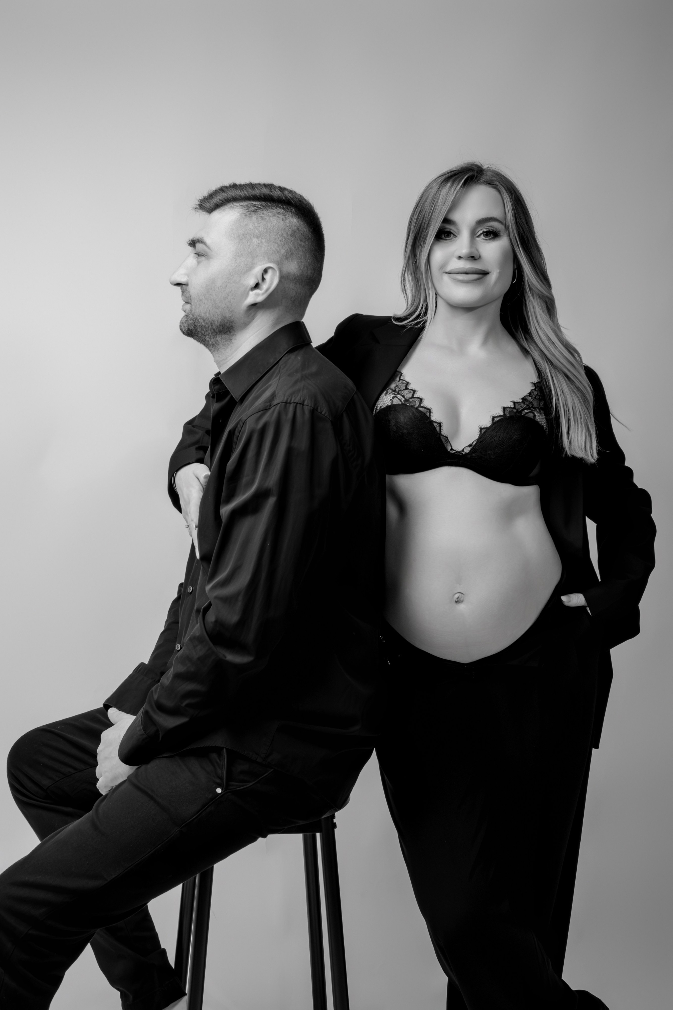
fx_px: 1262
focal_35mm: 45
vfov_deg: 43.6
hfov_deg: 29.9
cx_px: 336
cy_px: 505
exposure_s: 1/200
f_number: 11
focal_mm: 30
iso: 1250
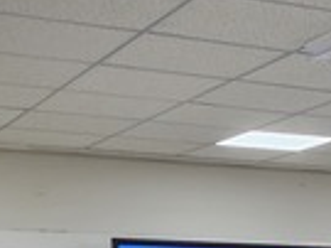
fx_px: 1089
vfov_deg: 12.5
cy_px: 334
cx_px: 390
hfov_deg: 16.6
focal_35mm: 114
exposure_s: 1/180
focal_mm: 6.4
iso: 80
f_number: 1.8
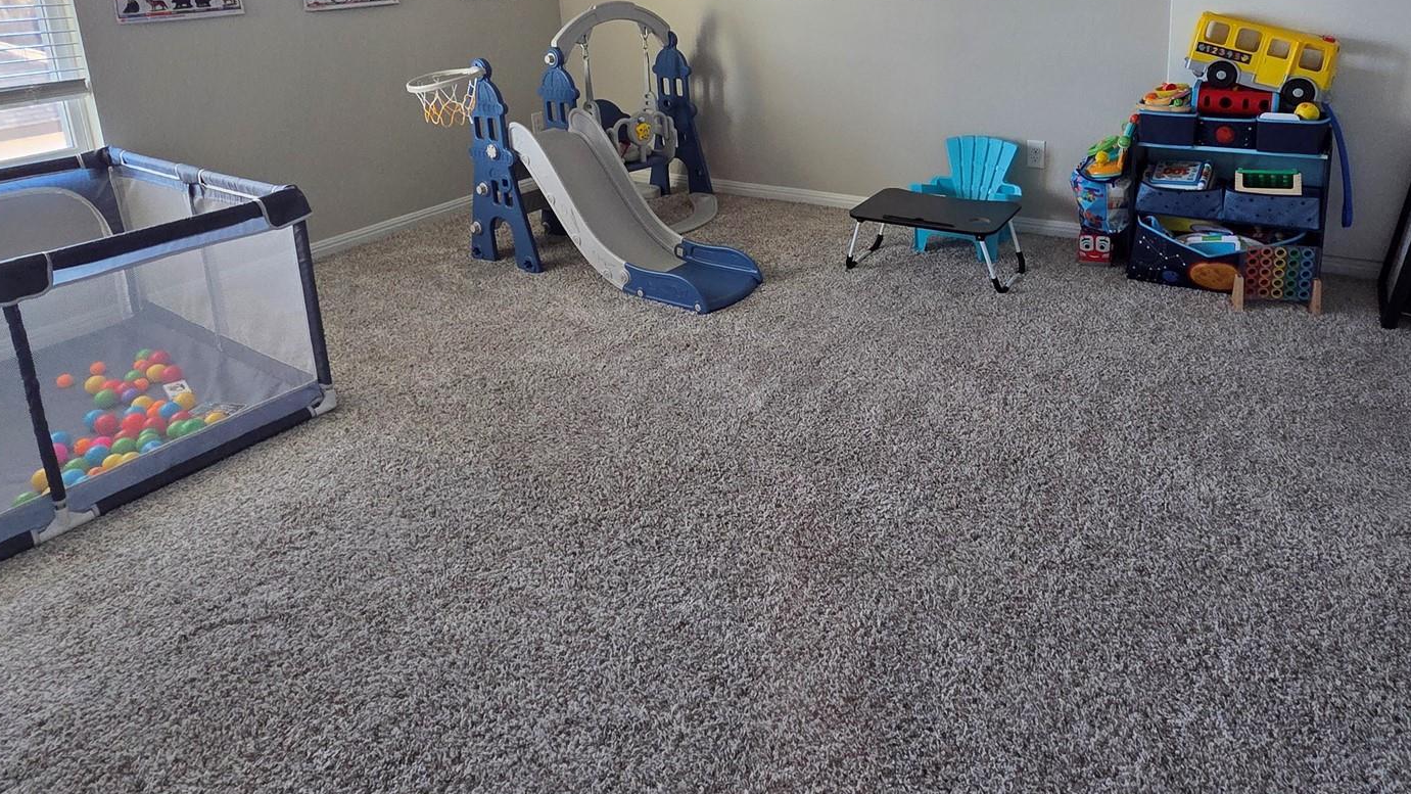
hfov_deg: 83.3
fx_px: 786
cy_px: 132
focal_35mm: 21
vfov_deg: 49.6
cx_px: 809
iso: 320
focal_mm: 2.2
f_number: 2.2
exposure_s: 1/60
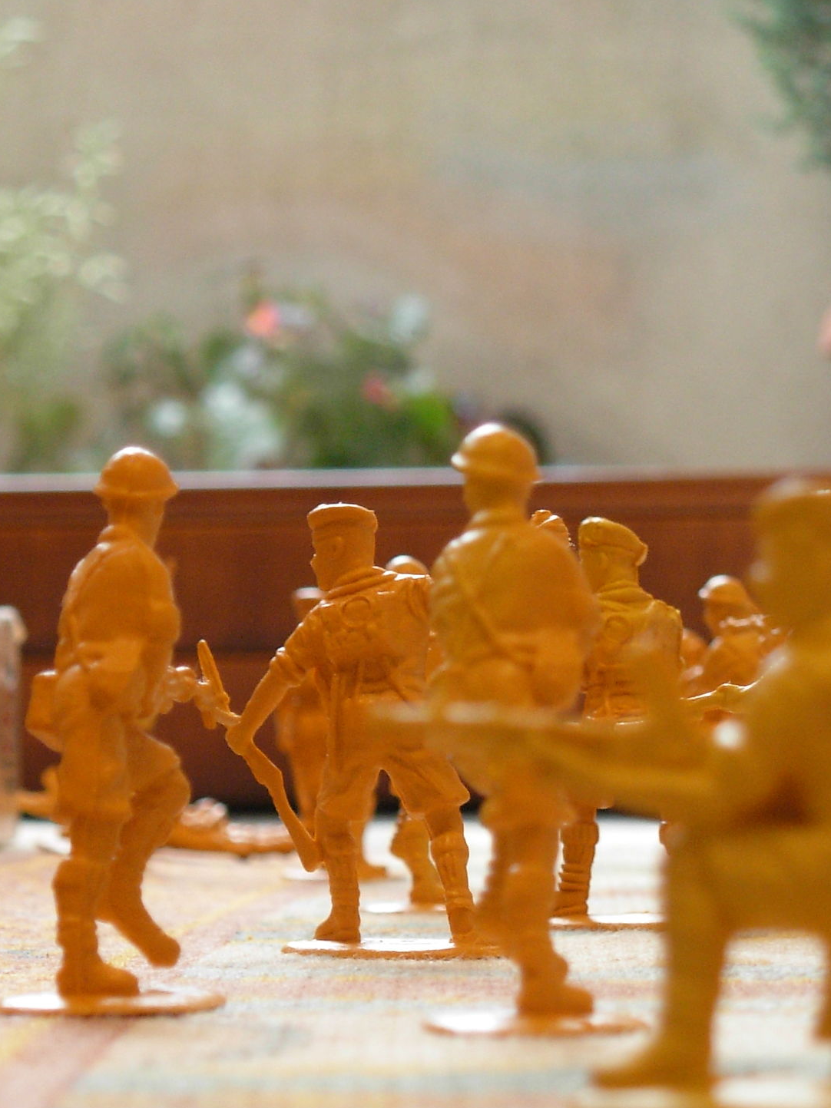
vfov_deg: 13.3
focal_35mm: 148
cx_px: 164
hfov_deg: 10.0
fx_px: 4738
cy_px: 637
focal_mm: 14.7
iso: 200
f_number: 3.8
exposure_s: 1/7.3
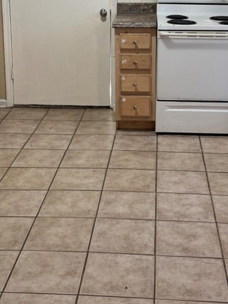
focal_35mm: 62
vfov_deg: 30.6
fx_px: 544
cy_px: 68
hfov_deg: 23.6
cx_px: 129
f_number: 1.78
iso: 200
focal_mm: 6.76
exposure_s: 1/60
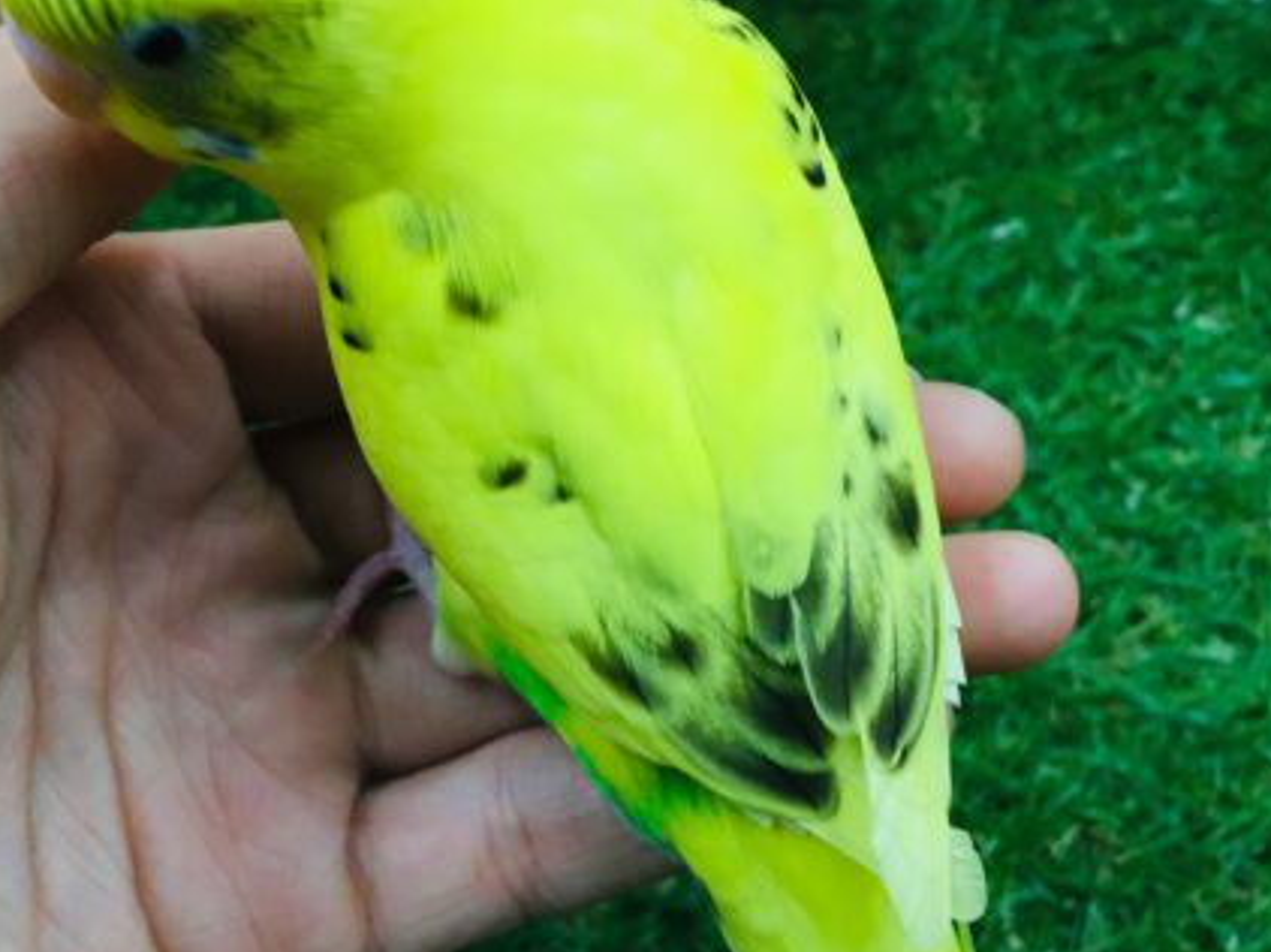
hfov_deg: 43.0
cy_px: 479
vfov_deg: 32.8
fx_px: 1615
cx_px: 614
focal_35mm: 44
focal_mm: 4.15
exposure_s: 1/30
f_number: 2.2
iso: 40
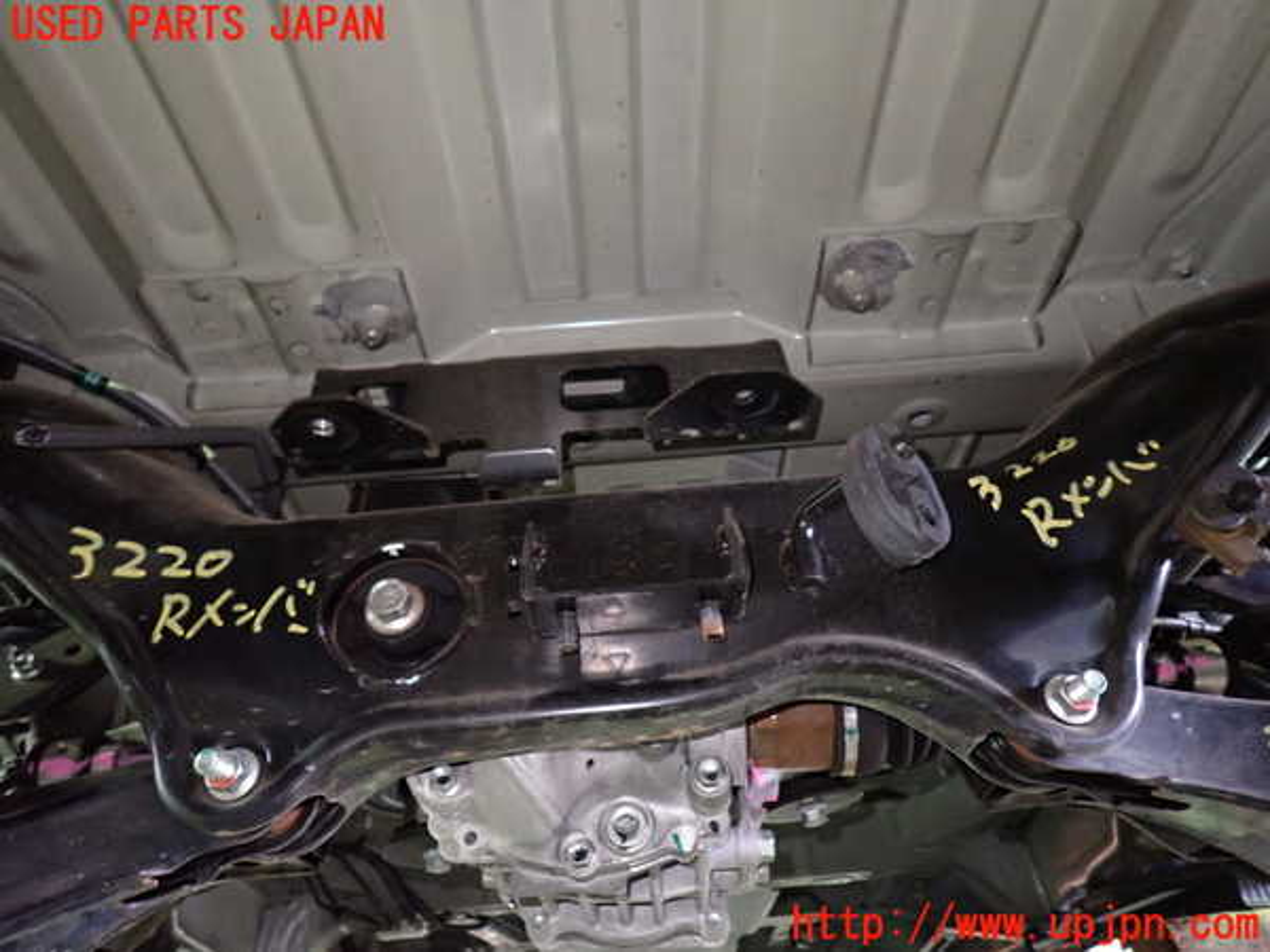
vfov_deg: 54.9
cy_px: 476
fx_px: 917
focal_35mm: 25
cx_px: 635
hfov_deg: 69.4
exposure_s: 1/15
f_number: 2
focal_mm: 4.5
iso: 800
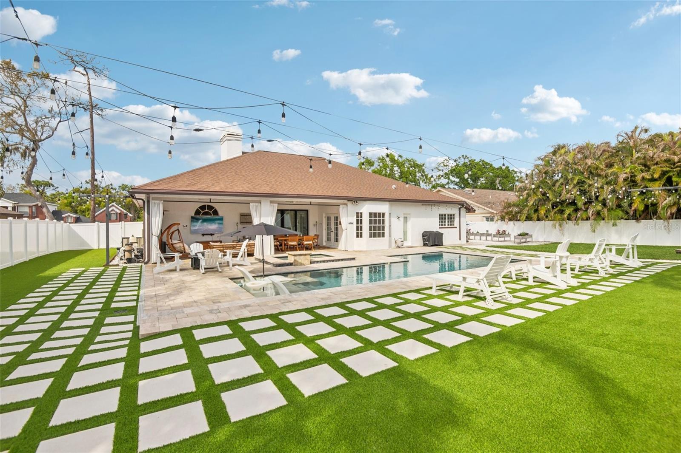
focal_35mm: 16
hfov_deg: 96.7
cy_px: 226
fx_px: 303
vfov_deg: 73.7
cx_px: 340
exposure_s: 1/2000
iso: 400
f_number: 8
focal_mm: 16
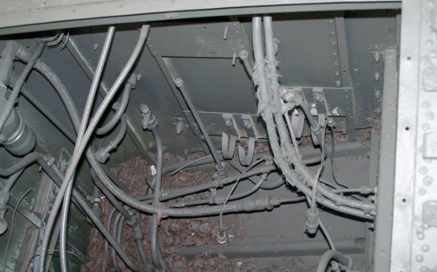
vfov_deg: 23.5
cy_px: 148
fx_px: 655
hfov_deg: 36.9
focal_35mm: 55
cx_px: 221
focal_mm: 8.5
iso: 160
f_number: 3
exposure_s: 1/60
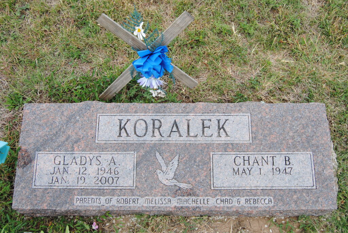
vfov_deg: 38.4
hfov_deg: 55.1
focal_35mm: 34
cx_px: 174
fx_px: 334
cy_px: 116
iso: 100
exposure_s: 1/160
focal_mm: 23
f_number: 6.3
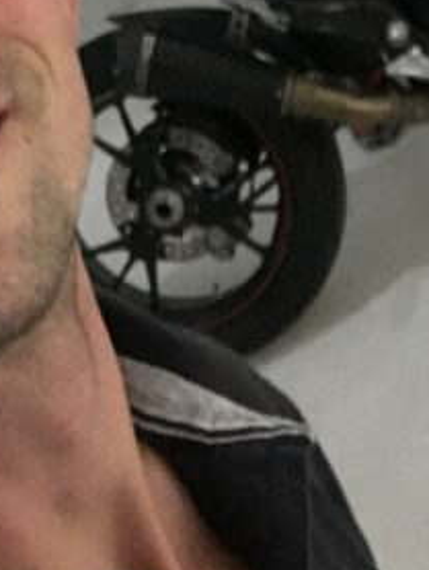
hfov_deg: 13.0
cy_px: -324
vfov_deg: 15.7
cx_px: 265
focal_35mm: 114
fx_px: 1881
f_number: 2.2
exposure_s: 1/17
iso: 160
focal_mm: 2.65
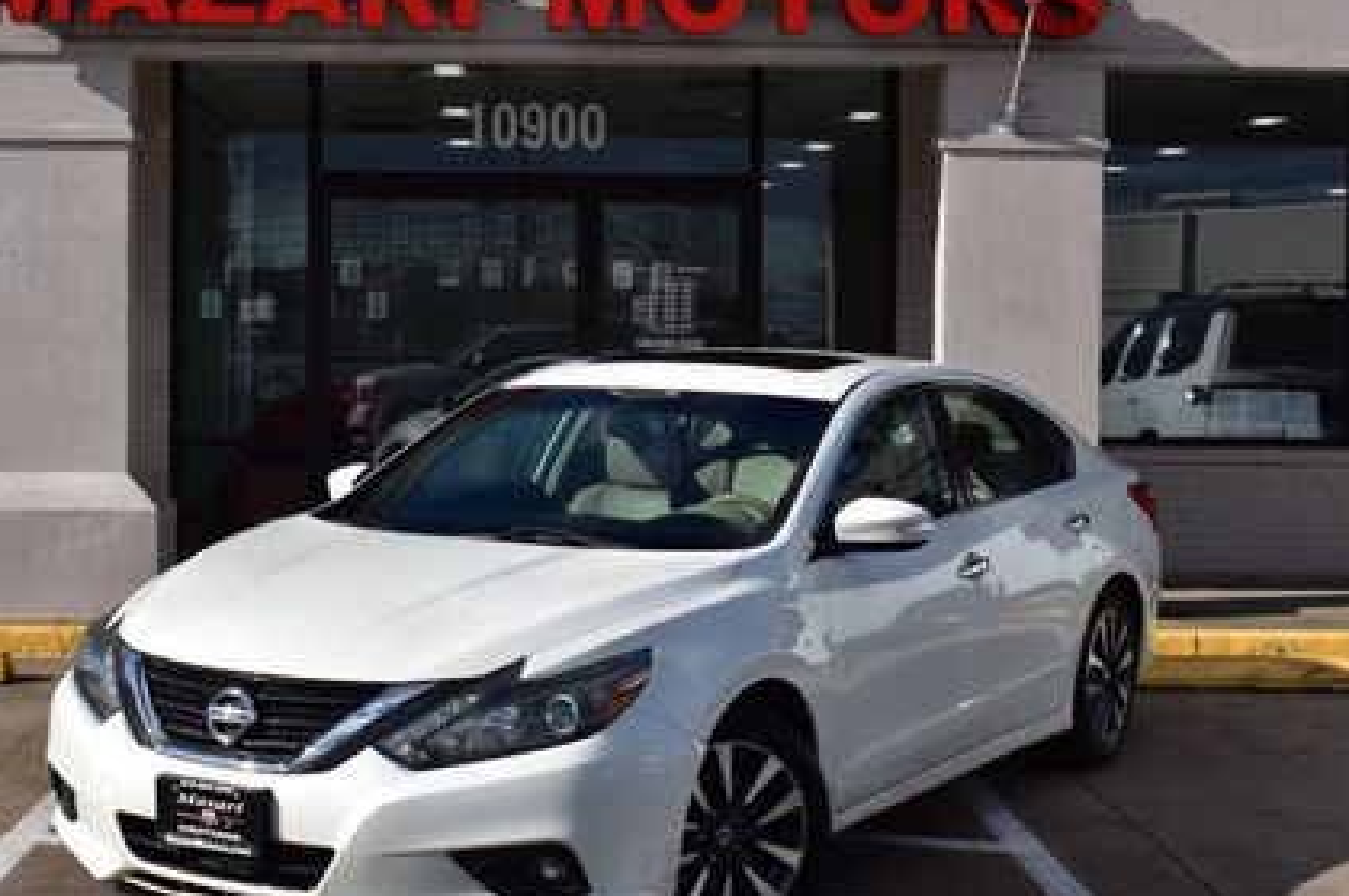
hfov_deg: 32.5
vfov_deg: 21.9
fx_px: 2312
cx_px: 562
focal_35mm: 62
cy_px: 462
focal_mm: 27
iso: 200
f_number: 11
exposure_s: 1/500
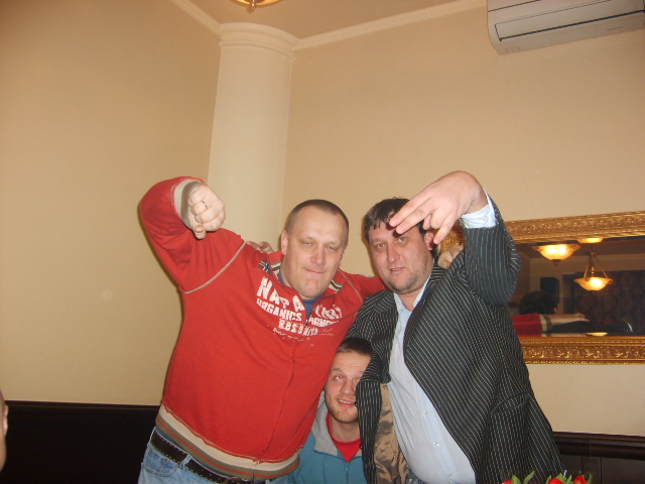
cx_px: 322
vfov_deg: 40.7
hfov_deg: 52.6
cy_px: 242
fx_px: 652
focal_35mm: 35
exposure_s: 1/30
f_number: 2.8
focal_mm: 5.8
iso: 104
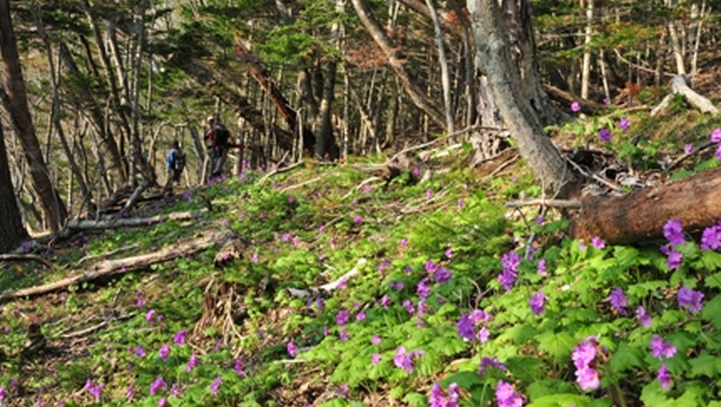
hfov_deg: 57.0
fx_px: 662
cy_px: 165
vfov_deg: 34.0
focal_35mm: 35
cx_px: 321
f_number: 10
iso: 200
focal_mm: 19
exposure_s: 1/125
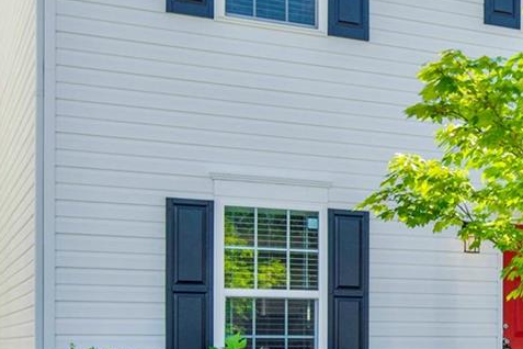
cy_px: 277
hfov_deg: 25.5
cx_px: 591
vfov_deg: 18.5
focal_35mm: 73
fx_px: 1060
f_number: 7.1
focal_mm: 17
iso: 160
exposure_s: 1/200
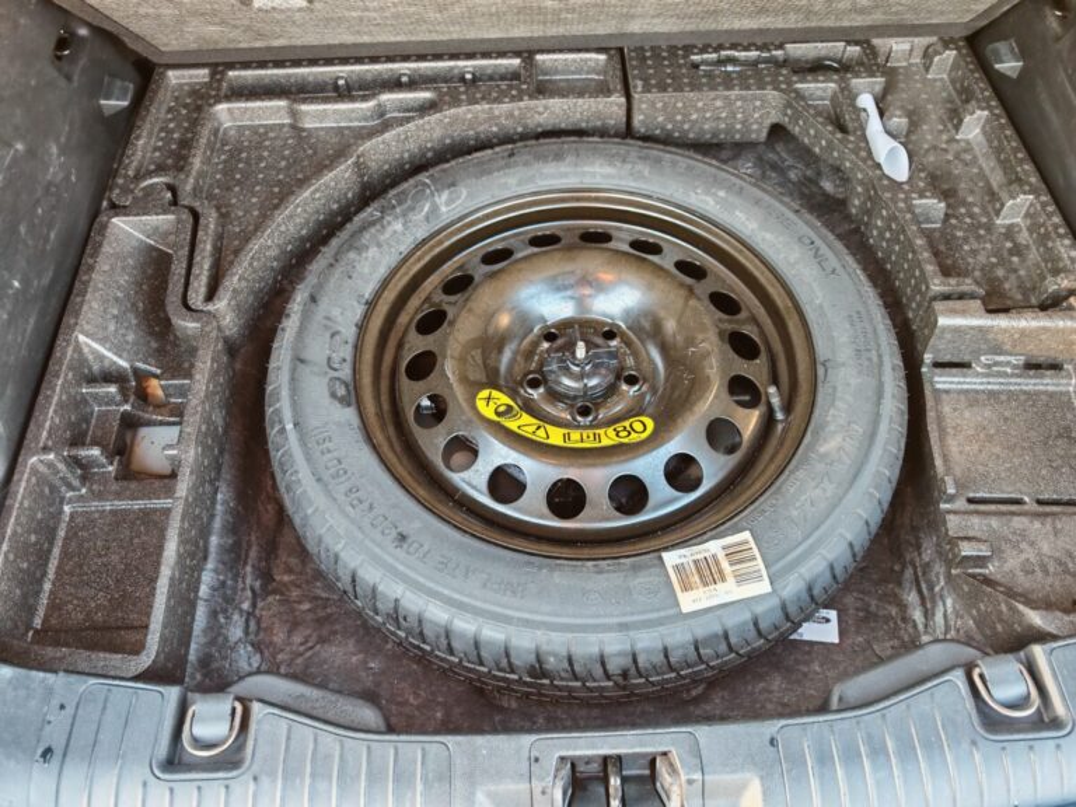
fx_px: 839
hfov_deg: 65.3
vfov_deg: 51.4
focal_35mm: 27
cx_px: 538
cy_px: 404
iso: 200
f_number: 2
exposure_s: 1/50
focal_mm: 6.83
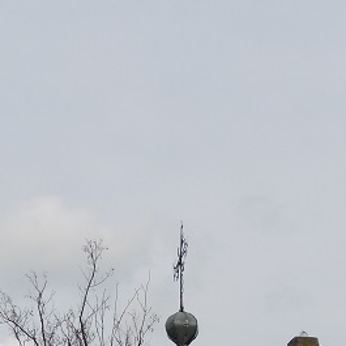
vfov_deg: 14.9
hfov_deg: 15.3
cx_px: 8
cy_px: 450
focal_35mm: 112
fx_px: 1267
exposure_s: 1/1600
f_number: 3.2
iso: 80
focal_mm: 6
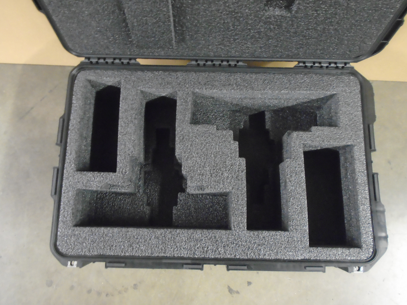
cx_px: 204
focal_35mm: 26
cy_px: 152
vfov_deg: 53.1
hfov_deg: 67.3
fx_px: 306
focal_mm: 4.6
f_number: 3.2
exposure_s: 1/4
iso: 800
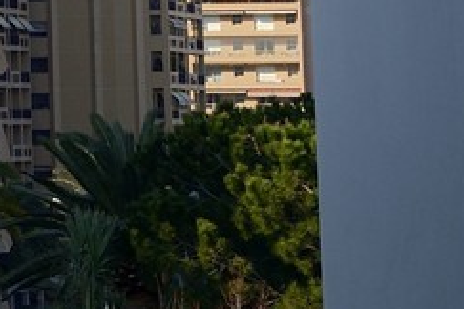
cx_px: -714
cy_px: -389
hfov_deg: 6.2
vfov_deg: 4.3
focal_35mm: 316
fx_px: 4073
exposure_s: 1/320
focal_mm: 48
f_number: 10
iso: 200
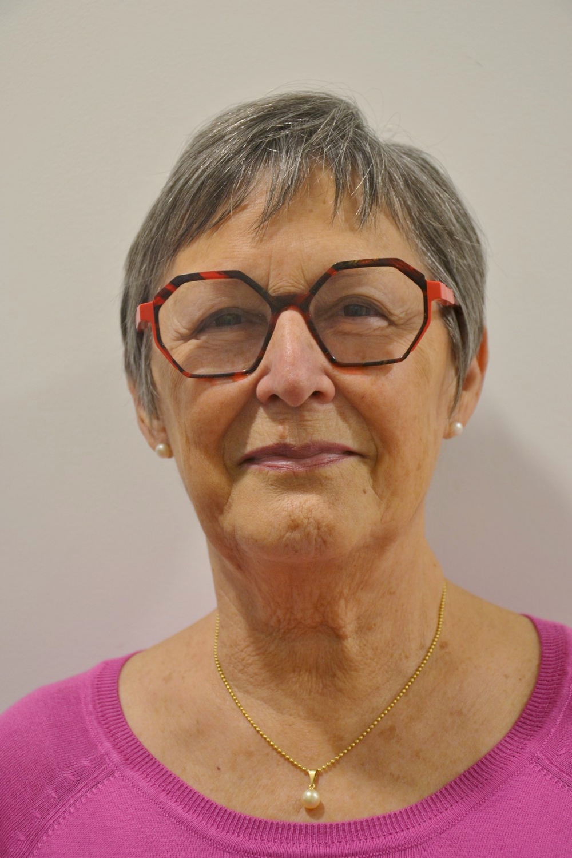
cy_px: 429
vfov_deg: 27.0
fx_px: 1787
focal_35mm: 75
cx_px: 286
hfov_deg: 18.2
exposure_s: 1/30
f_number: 5
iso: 400
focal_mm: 50
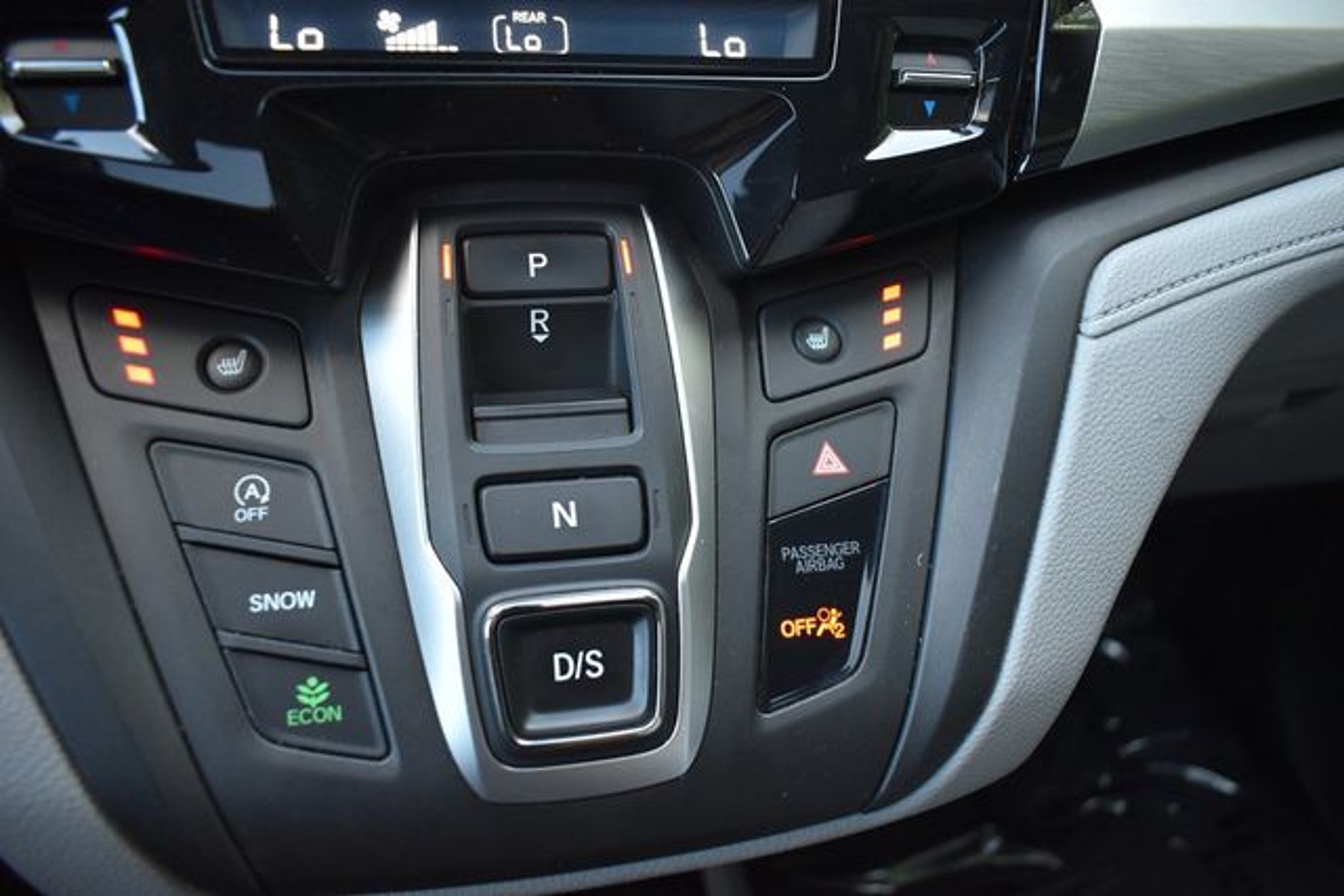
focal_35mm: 27
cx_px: 672
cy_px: 448
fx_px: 1008
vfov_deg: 48.0
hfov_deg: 67.4
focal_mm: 18
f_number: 3.5
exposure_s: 1/125
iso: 1600
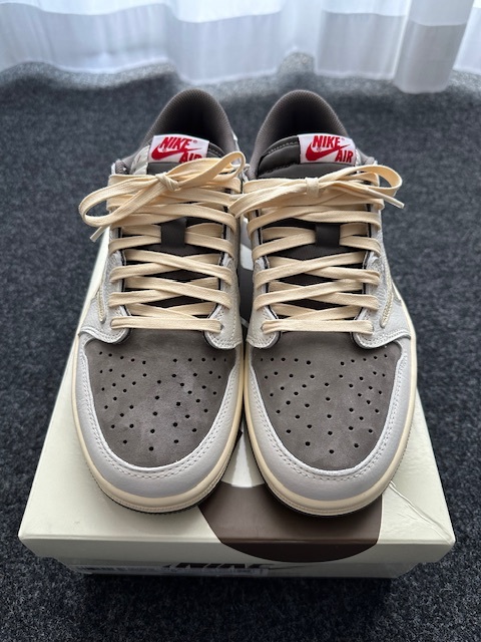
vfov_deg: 71.6
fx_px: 445
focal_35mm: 24
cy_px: 321
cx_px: 240
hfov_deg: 56.8
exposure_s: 1/60
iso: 250
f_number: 1.78
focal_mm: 6.86
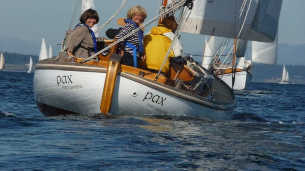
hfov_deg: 7.7
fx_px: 2264
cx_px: 152
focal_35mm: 280
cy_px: 62
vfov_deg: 4.3
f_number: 11
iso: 100
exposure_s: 1/250
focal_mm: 44
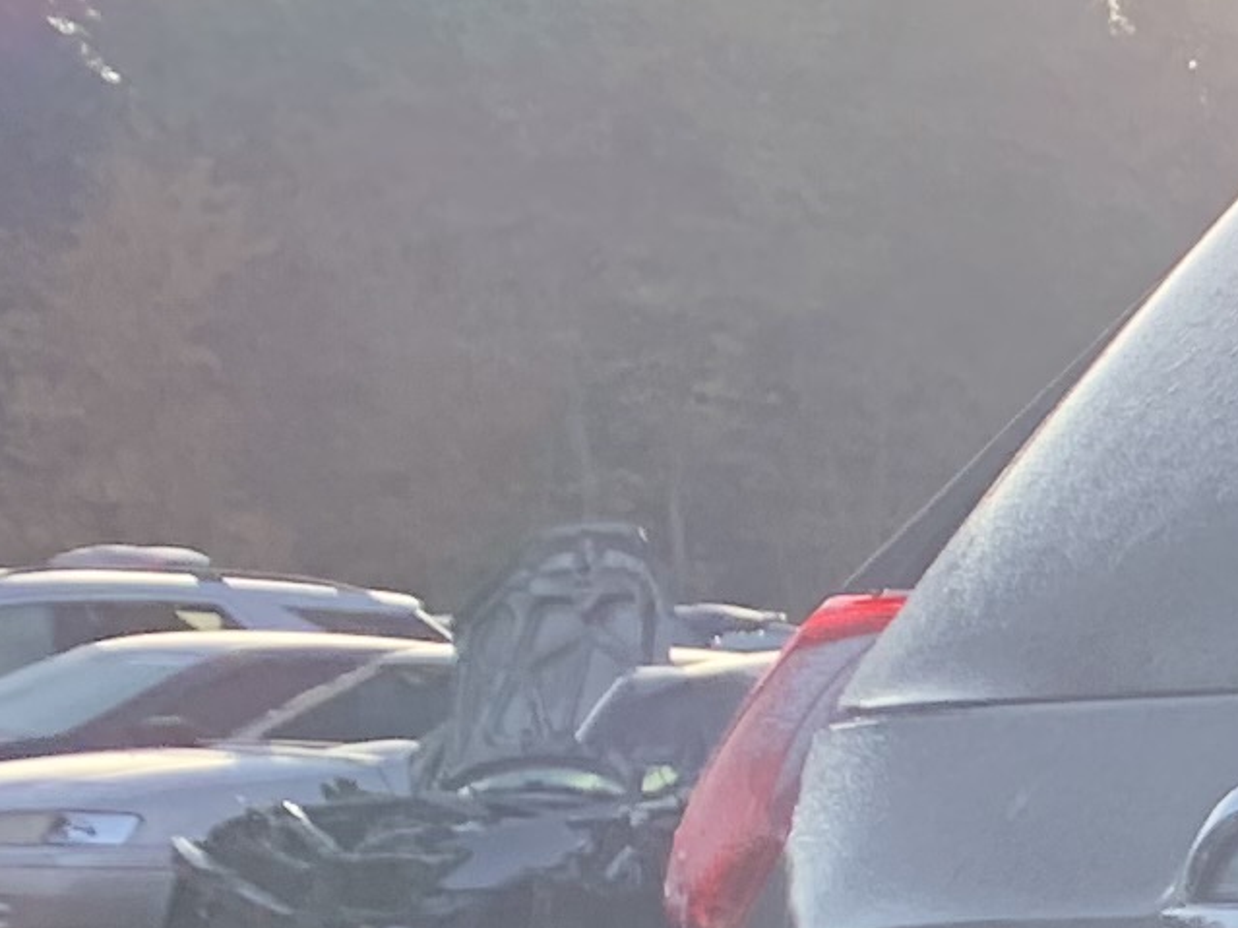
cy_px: 1798
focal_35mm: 164
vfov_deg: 8.6
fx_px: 5864
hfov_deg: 9.4
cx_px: 3743
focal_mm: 4.25
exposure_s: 1/620
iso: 25
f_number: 1.8
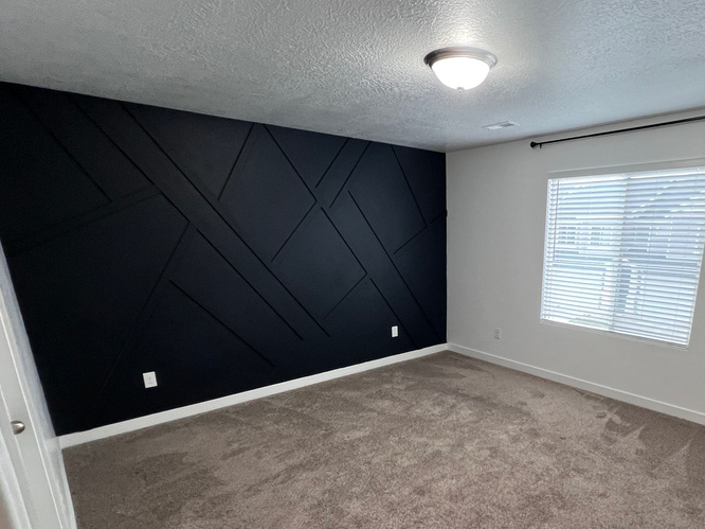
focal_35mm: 20
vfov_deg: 64.3
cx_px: 463
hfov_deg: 79.4
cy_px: 352
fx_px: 407
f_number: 1.8
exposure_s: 1/60
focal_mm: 1.57
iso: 200
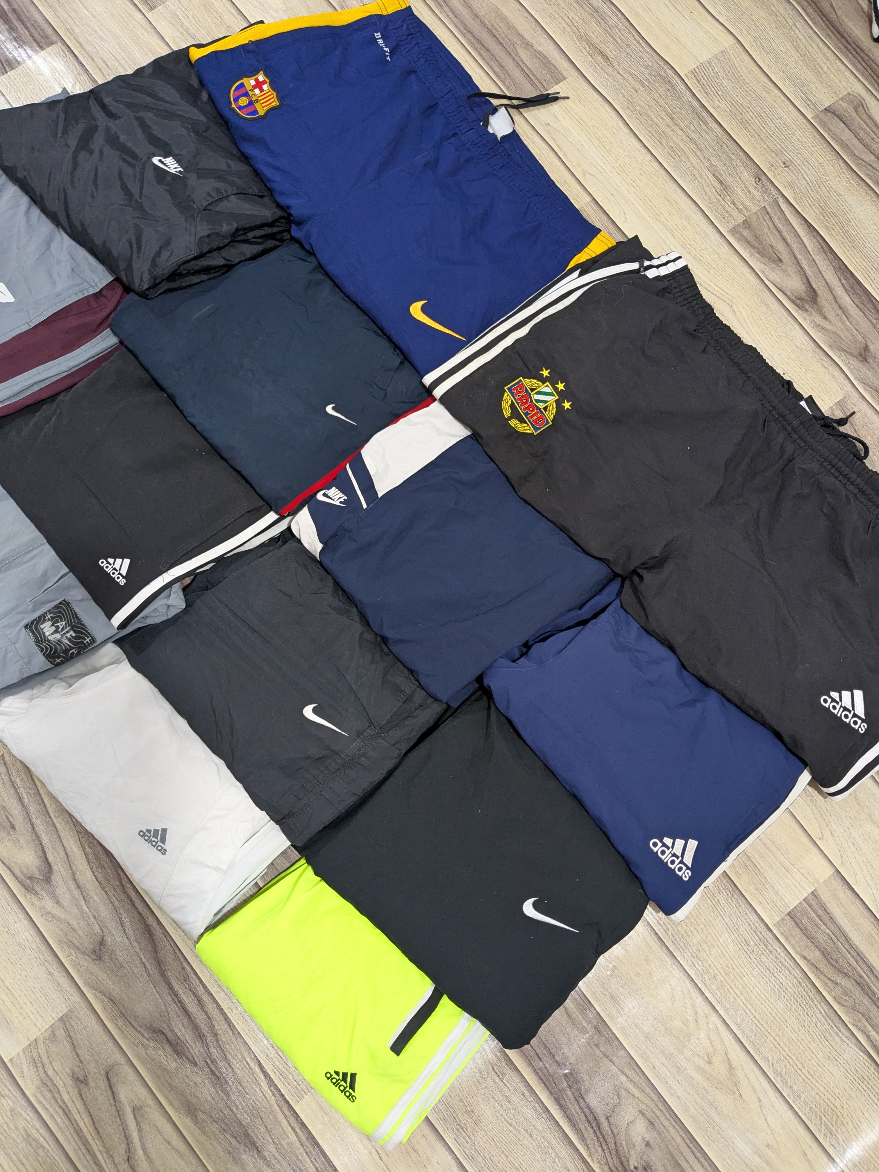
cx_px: 440
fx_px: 914
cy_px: 586
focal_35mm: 27
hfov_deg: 51.4
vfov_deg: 65.3
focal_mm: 4.38
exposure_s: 1/33.3
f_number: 1.73
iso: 166
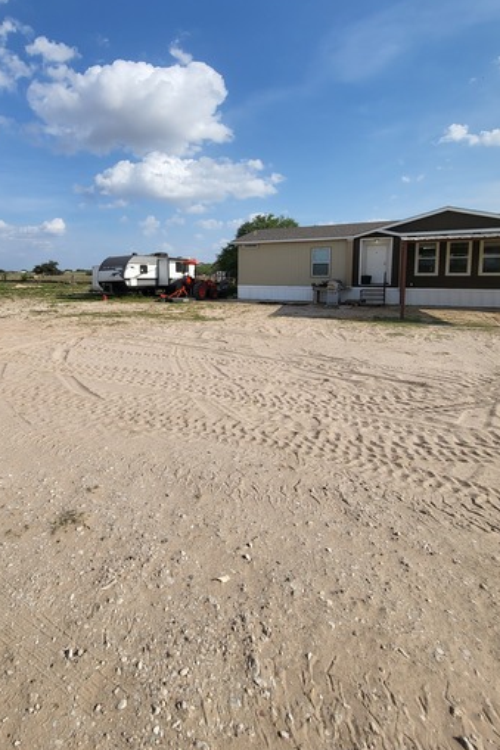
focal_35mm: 17
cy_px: 312
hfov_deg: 68.6
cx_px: 170
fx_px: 354
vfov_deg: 92.5
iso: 32
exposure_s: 1/1563
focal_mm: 1.74
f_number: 2.2
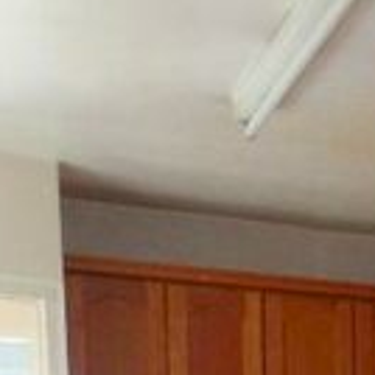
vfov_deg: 13.9
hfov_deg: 12.7
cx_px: 859
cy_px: 687
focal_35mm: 111
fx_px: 1360
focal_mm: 4.3
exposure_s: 1/15
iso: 200
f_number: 4.1
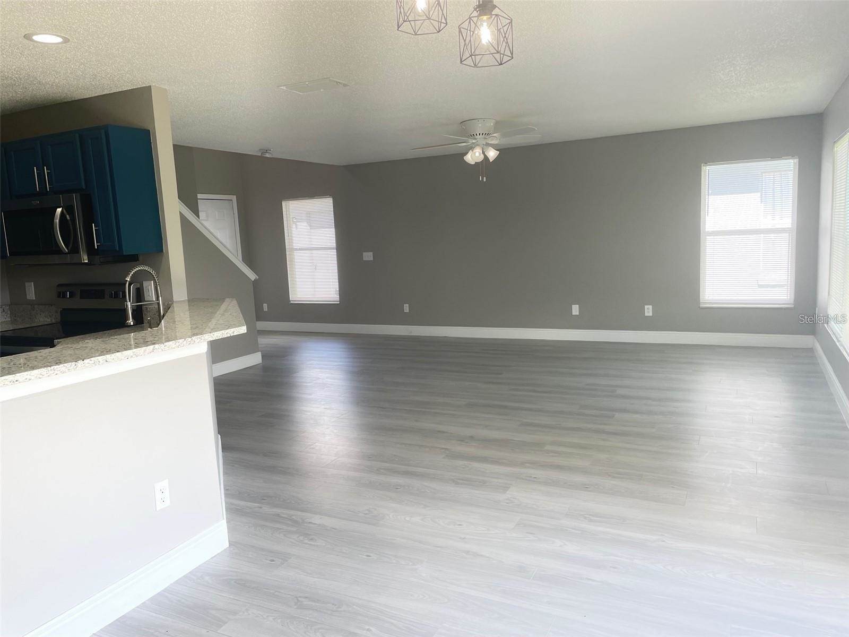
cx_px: 424
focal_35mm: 26
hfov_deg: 67.3
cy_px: 318
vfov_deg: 53.1
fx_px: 638
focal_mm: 4.2
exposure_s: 1/120
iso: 40
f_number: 1.6
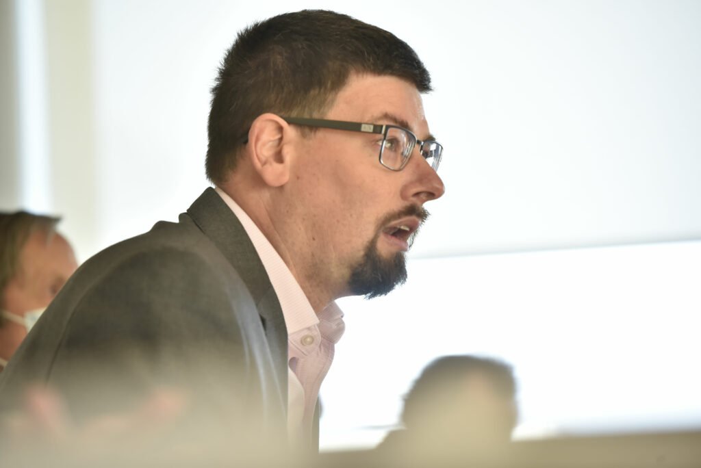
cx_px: 350
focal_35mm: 200
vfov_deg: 6.9
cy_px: 234
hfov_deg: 10.3
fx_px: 3896
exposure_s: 1/200
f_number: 4
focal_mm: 200
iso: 800
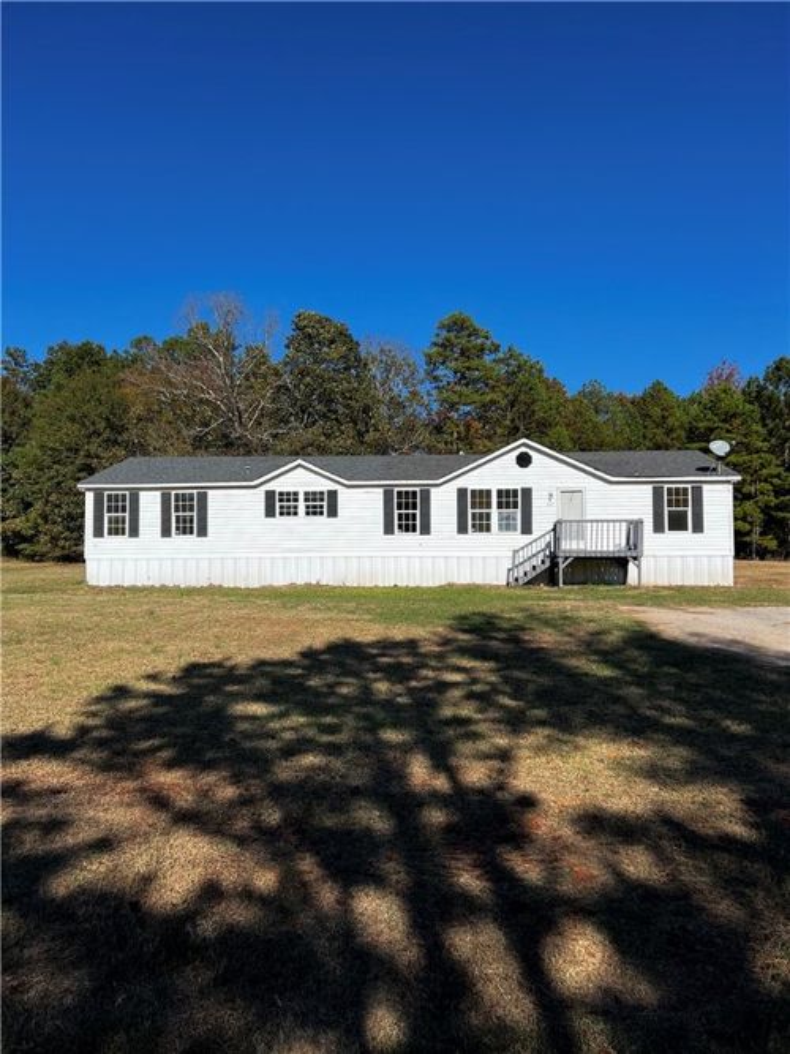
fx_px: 791
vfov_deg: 67.3
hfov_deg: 53.0
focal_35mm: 26
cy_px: 527
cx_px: 395
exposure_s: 1/4444
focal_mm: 5.7
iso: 50
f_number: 1.5
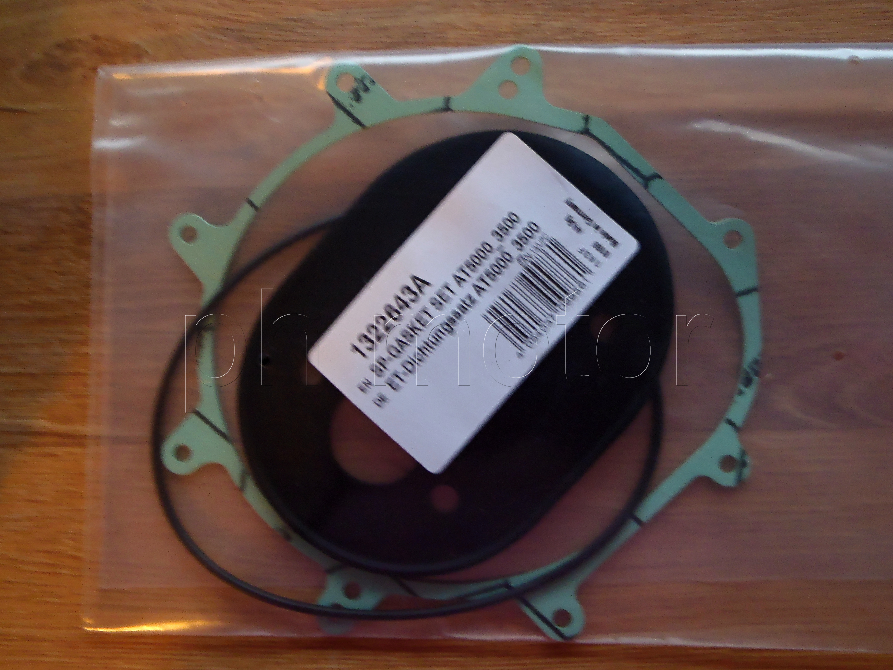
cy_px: 335
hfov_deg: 63.4
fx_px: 722
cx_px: 446
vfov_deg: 49.7
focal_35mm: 28
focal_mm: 5
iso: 200
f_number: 3.5
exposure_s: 1/5
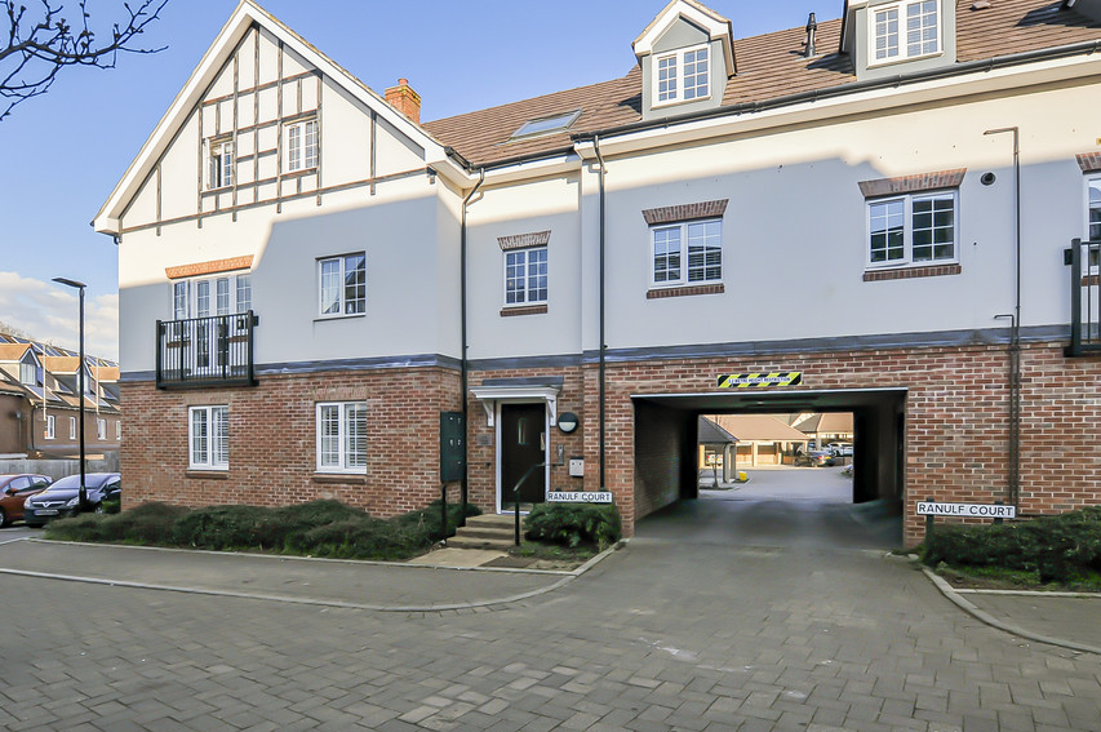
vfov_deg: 67.1
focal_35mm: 18
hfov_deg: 90.1
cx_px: 547
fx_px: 550
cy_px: 333
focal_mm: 10
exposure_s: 1/500
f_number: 5.6
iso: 200
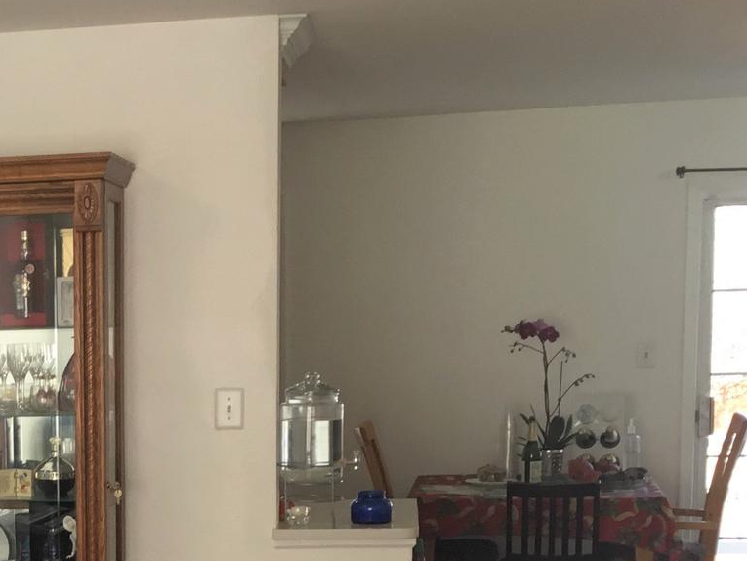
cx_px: -64
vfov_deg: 17.3
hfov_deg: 22.3
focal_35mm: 83
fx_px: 1791
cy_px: 583
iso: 25
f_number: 2.4
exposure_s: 1/50
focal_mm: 3.3
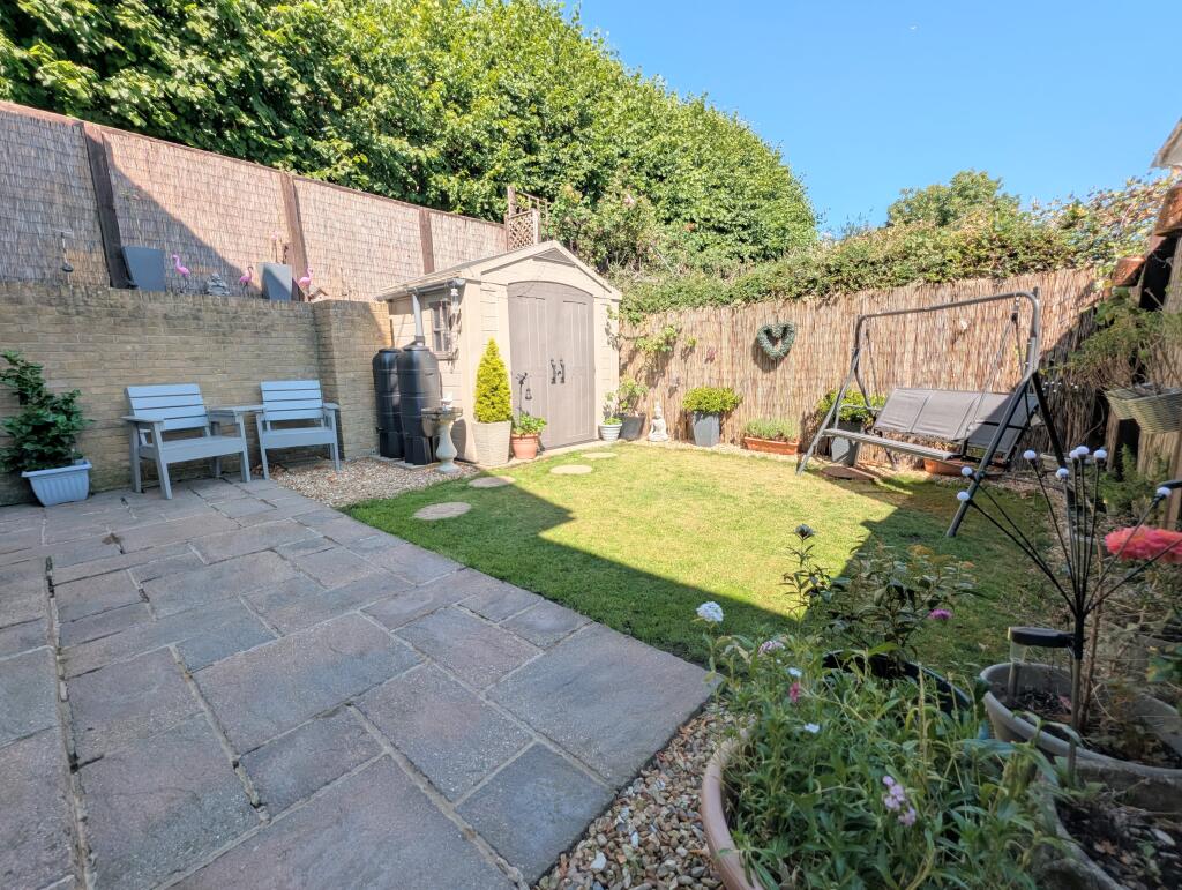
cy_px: 445
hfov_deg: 106.1
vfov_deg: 90.1
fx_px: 445
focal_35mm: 13
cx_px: 591
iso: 43
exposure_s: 1/733
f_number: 2.2
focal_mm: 1.95
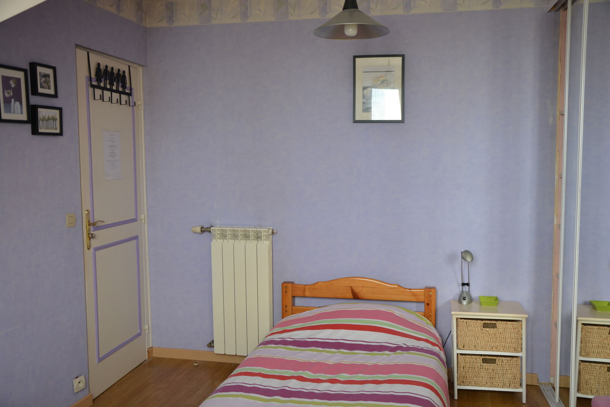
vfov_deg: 40.0
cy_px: 204
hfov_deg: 57.2
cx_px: 305
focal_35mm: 33
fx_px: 559
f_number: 4
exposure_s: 1/80
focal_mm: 22
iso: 400
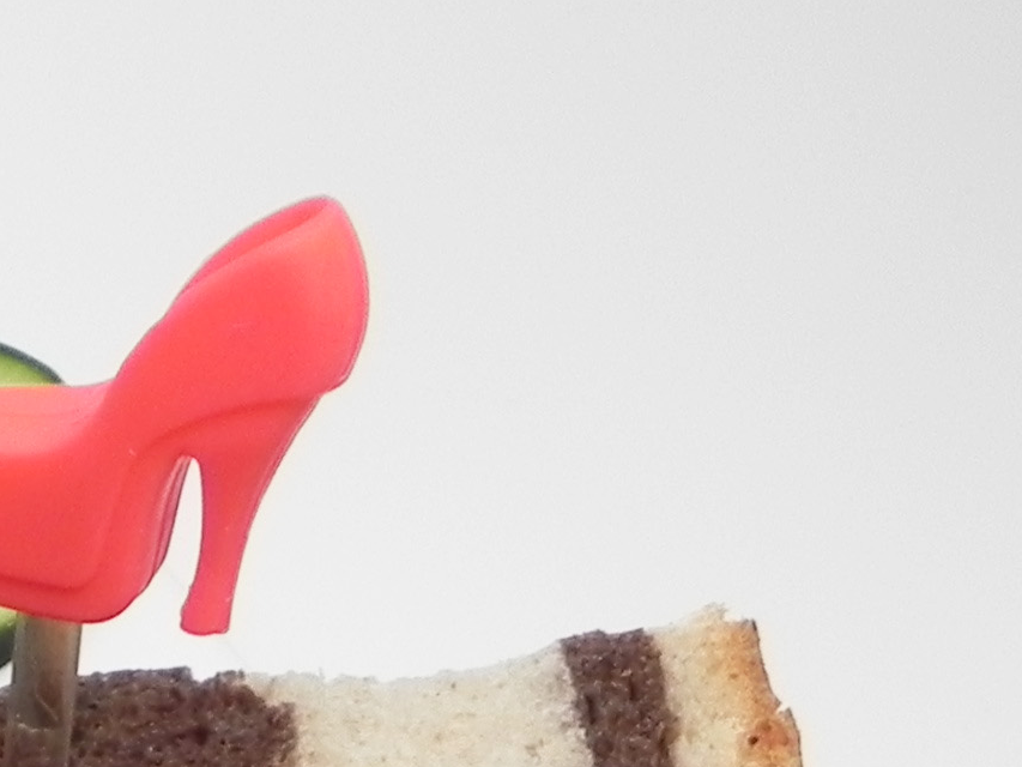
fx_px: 3661
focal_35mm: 124
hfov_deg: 13.6
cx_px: -999
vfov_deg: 11.0
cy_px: 1462
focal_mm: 5.2
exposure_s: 1/51.8
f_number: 2.8
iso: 160
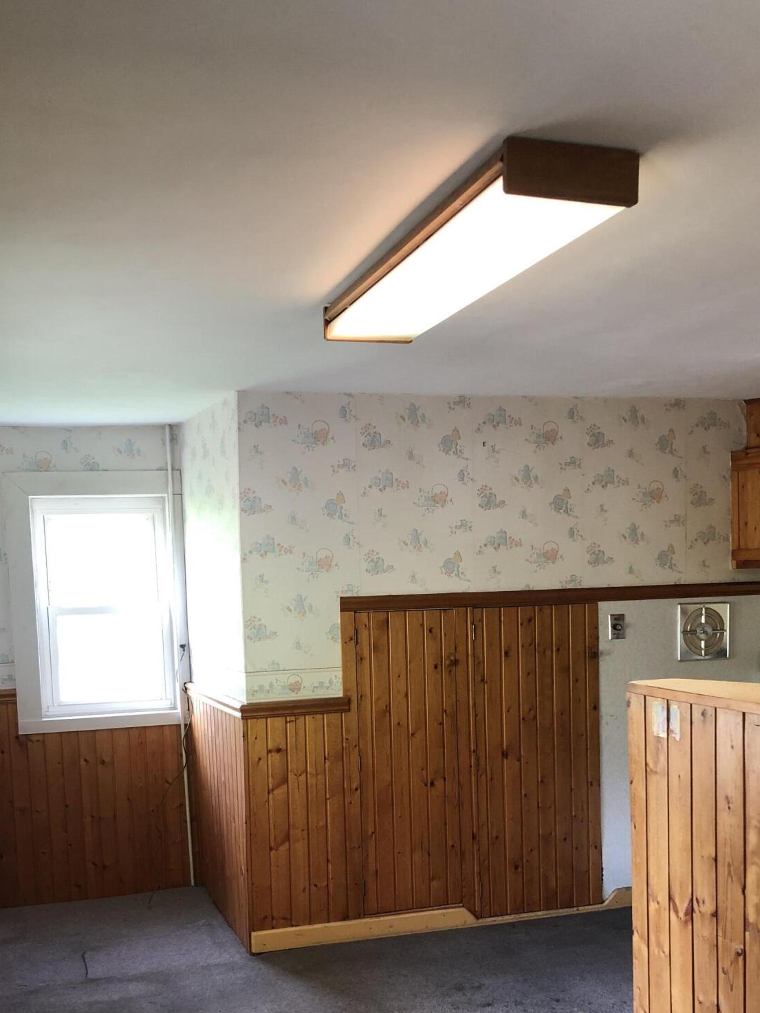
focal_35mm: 38
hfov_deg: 37.7
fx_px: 1113
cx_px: 369
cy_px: 680
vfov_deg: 48.1
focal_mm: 3.99
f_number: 1.8
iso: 32
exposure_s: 1/24
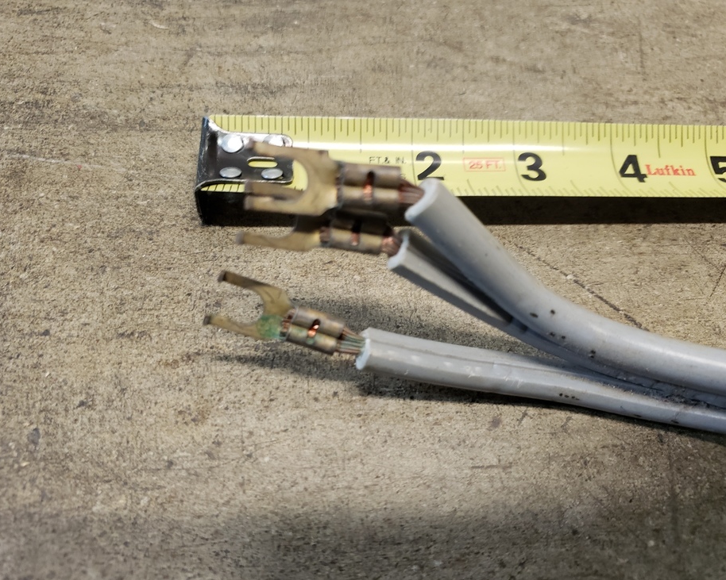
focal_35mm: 28
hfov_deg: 62.2
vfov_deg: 51.5
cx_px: 357
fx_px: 602
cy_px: 287
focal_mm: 4.3
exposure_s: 1/24
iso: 250
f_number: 1.5
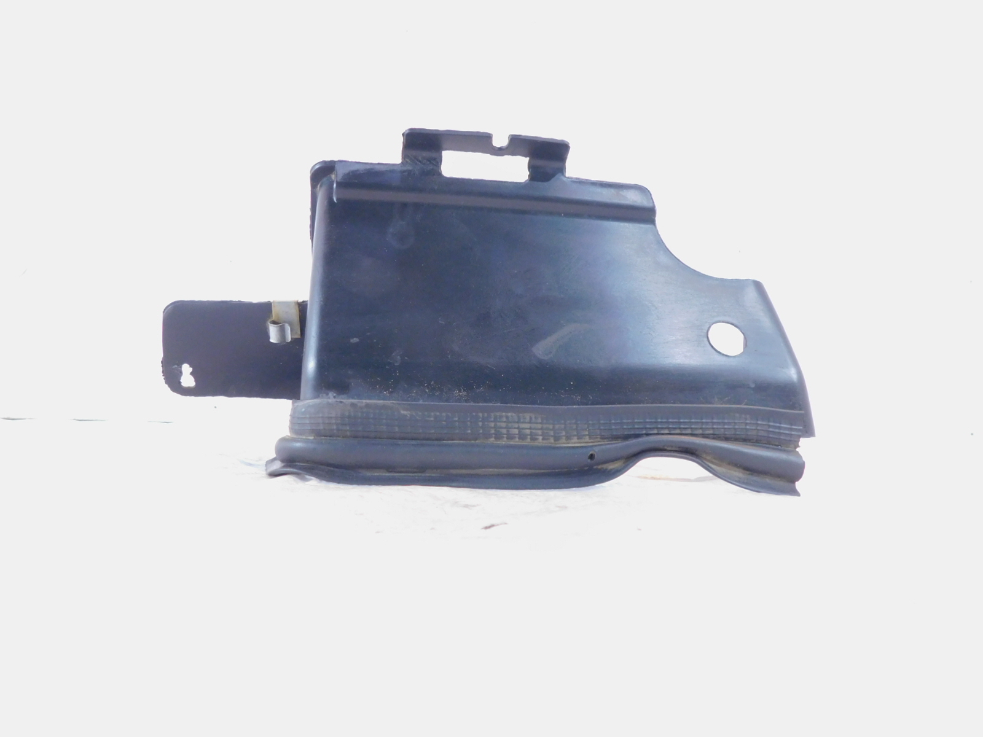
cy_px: 368
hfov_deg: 73.9
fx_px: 653
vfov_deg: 58.9
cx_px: 492
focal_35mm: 23
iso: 400
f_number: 3
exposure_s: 1/25
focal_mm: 4
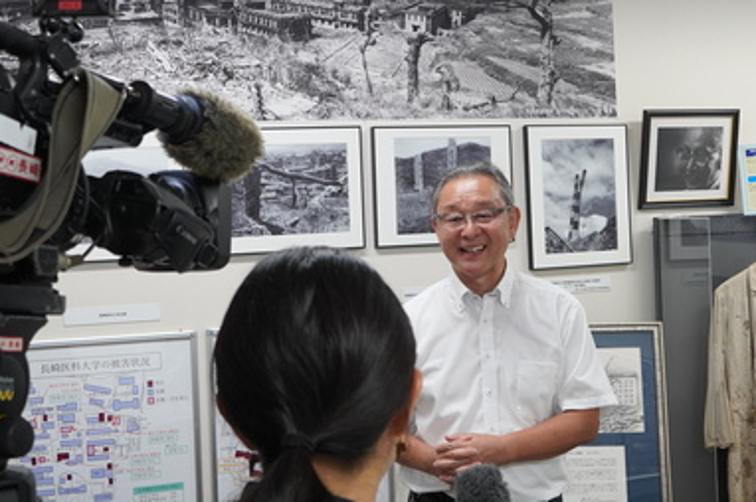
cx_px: 334
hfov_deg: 38.2
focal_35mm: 52
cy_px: 222
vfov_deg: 25.9
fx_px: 1091
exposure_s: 1/160
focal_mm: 18
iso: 800
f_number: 4
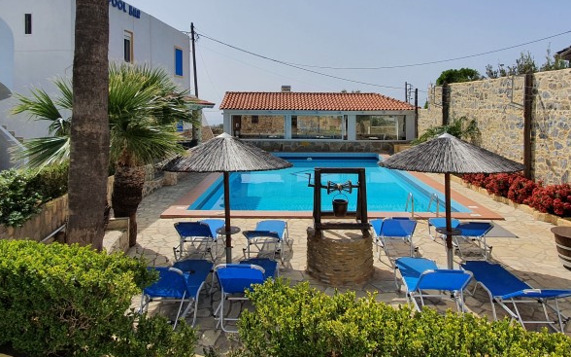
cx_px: 297
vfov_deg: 50.0
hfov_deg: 74.8
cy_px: 115
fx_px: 373
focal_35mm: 24
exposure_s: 1/2112
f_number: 2.2
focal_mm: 1.8
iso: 50
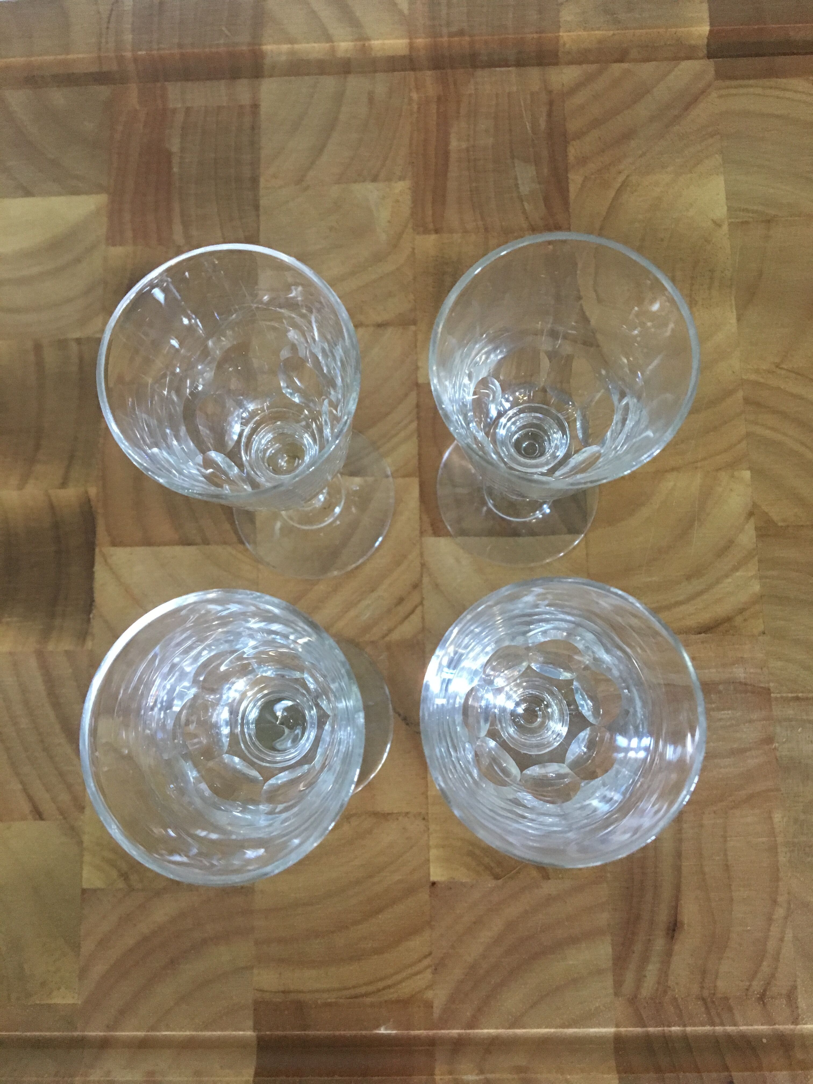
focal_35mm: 29
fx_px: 908
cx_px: 406
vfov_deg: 61.7
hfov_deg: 48.2
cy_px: 542
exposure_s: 1/25
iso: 200
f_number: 2.2
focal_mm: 4.15
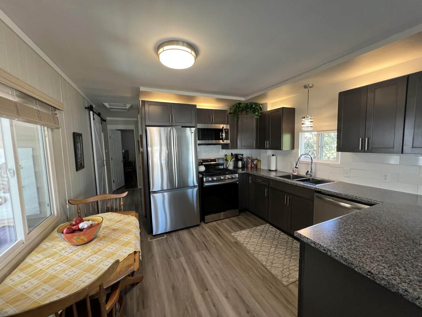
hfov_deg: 106.2
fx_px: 158
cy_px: 158
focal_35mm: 13
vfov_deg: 89.9
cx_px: 211
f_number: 1.8
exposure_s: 1/120
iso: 250
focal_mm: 1.57
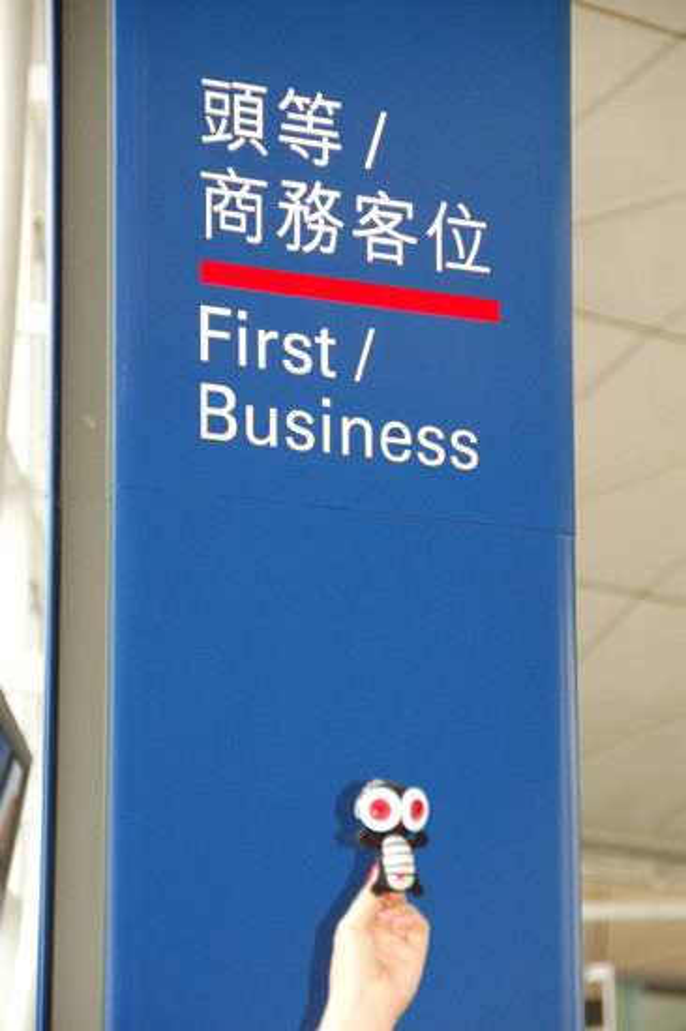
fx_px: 3949
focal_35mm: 138
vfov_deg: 14.9
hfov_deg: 9.9
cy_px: 516
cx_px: 343
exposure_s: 1/60
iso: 900
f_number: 5.6
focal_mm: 92
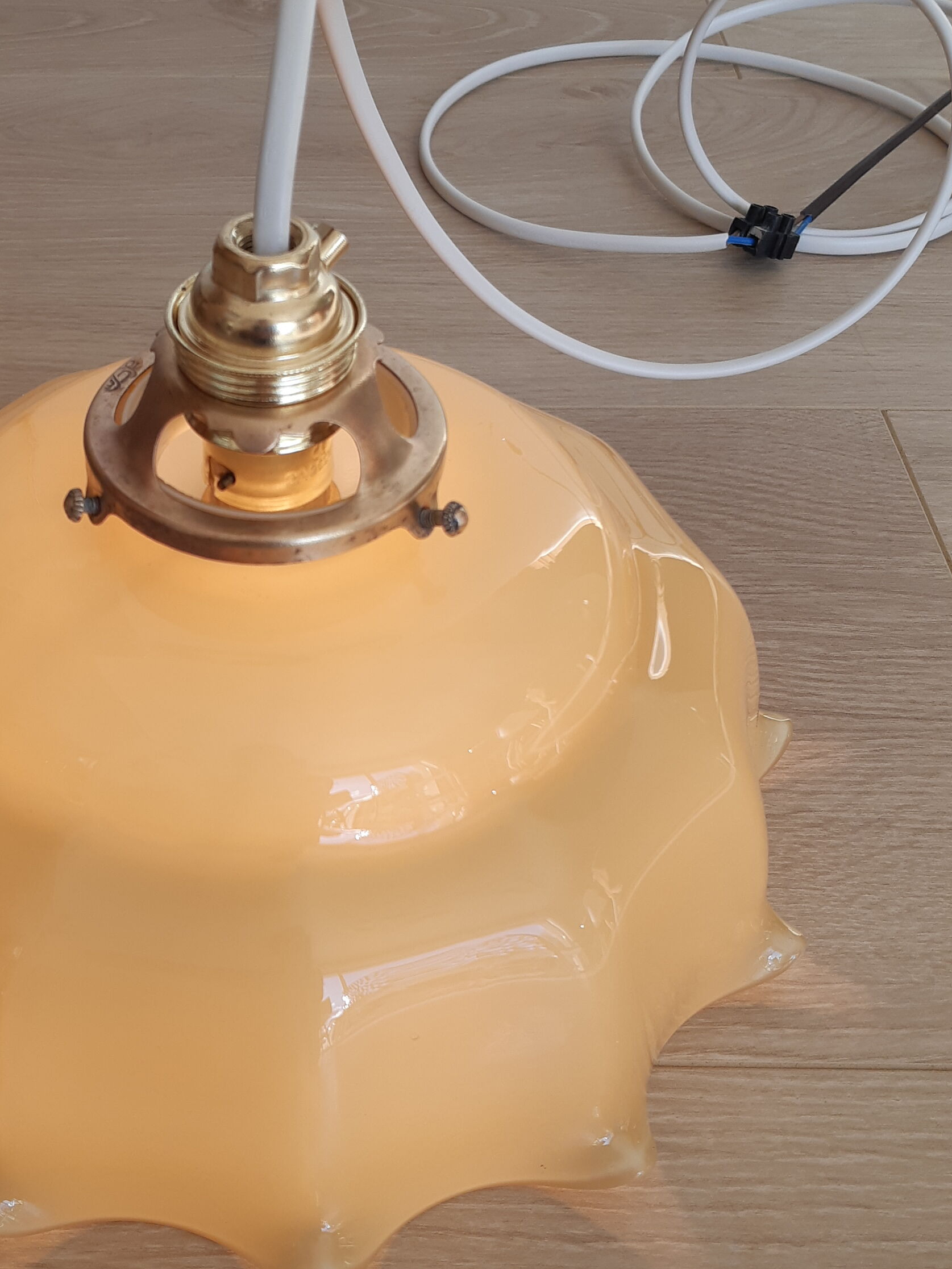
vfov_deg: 48.9
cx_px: 268
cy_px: 682
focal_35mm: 38
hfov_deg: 37.0
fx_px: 1393
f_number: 1.7
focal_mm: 3.93
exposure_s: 1/142
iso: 40
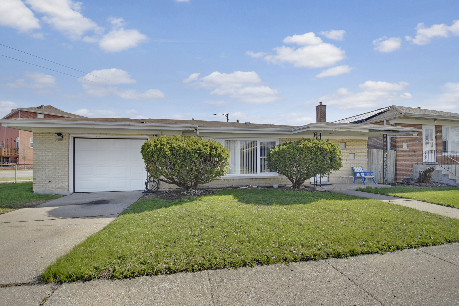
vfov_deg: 77.3
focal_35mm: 15
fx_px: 191
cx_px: 230
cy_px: 153
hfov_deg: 100.4
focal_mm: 10
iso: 200
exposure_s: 1/8000
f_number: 3.5
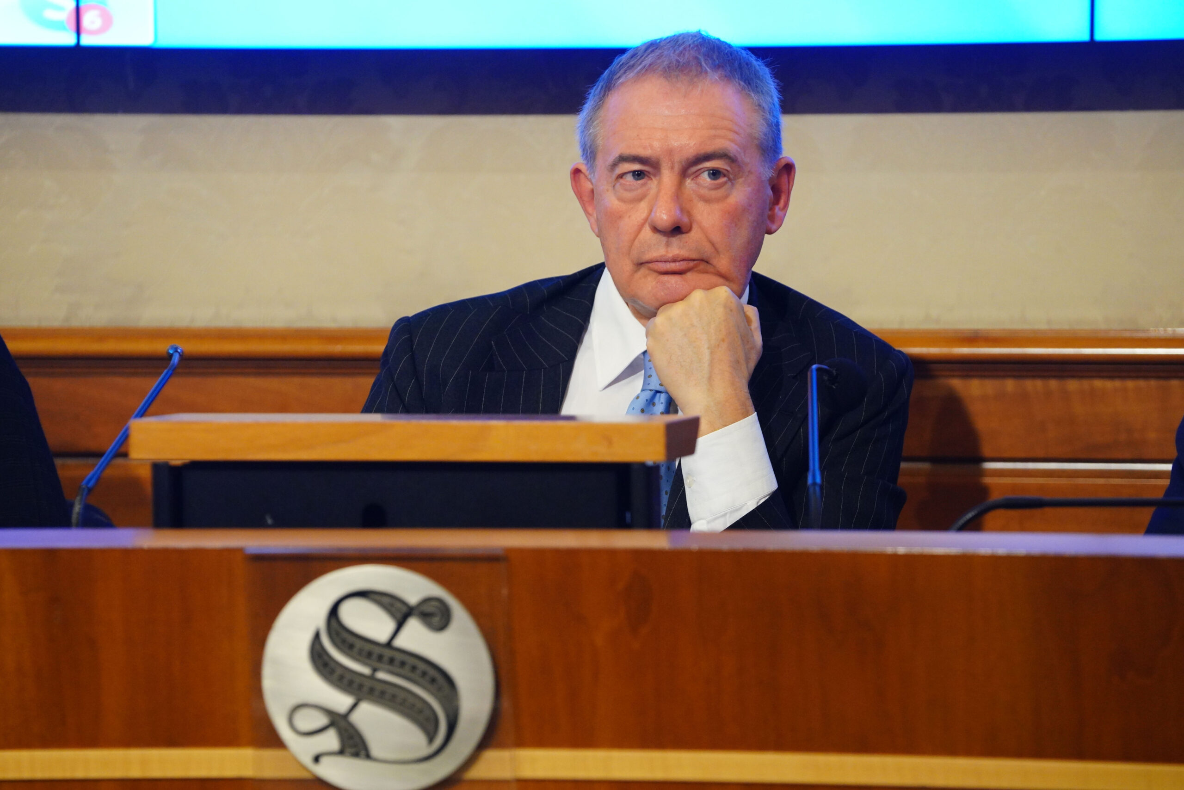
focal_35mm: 198
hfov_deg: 10.4
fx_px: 6513
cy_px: 395
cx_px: 592
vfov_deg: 6.9
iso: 4000
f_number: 4.5
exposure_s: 1/125
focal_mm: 198
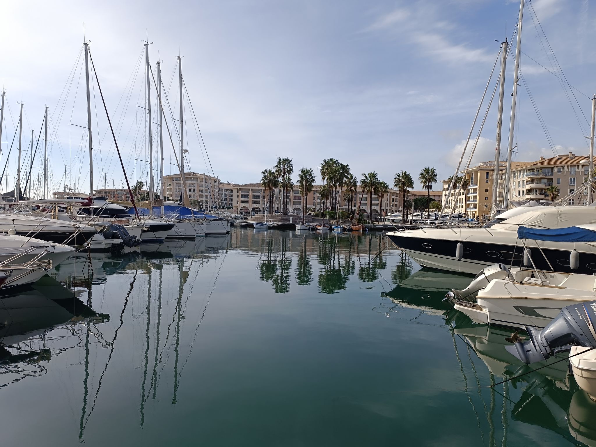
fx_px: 413
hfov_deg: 71.6
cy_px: 224
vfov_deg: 56.8
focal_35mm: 24
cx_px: 298
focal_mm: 6.14
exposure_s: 1/778
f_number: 1.65
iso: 52
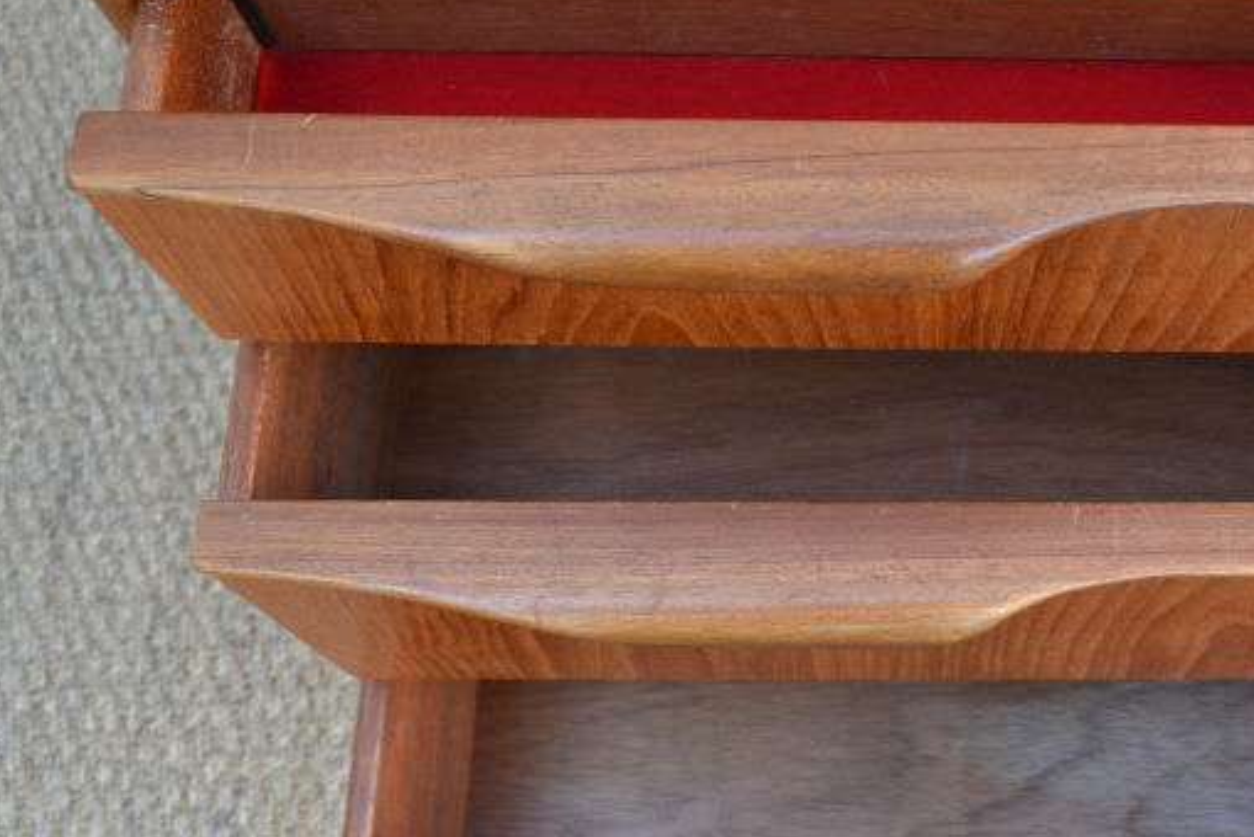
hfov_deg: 36.2
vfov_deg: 25.5
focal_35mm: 53
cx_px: 1013
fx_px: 1847
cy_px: 396
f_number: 5.6
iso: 280
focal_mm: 20
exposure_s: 1/125
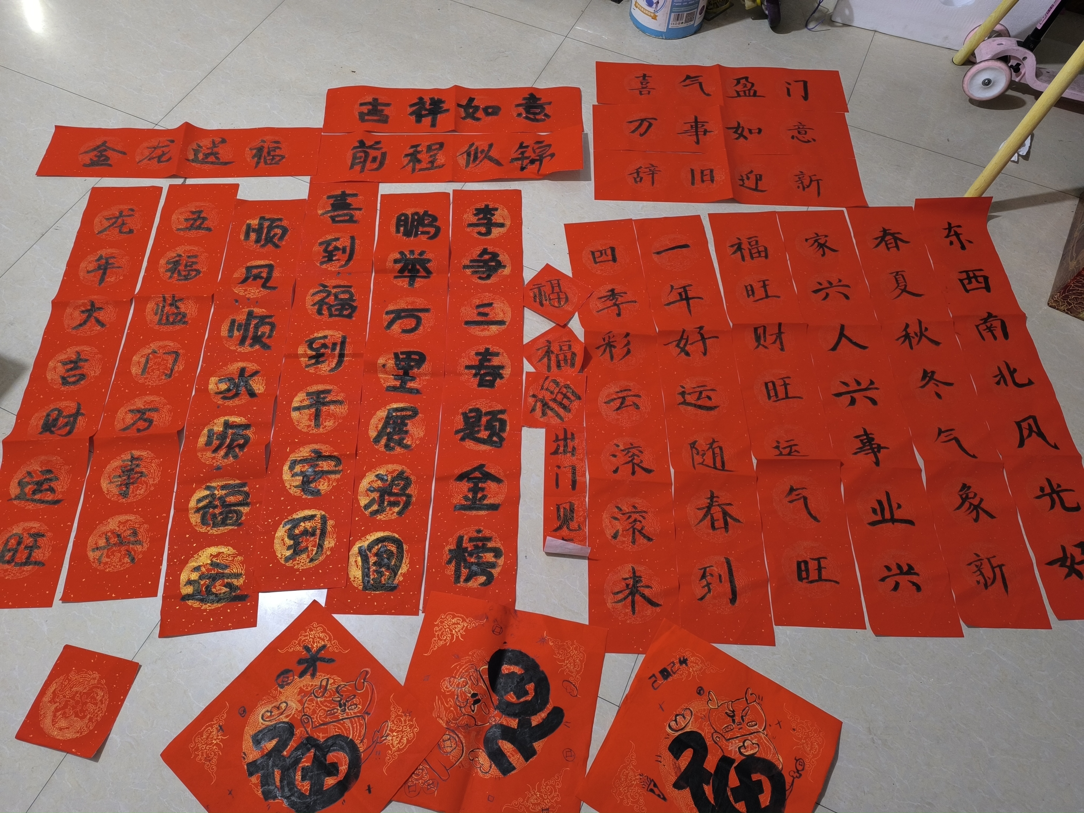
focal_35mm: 23
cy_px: 406
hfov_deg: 73.9
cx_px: 542
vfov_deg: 58.9
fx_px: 720
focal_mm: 6.14
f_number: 1.65
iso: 1250
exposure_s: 1/25
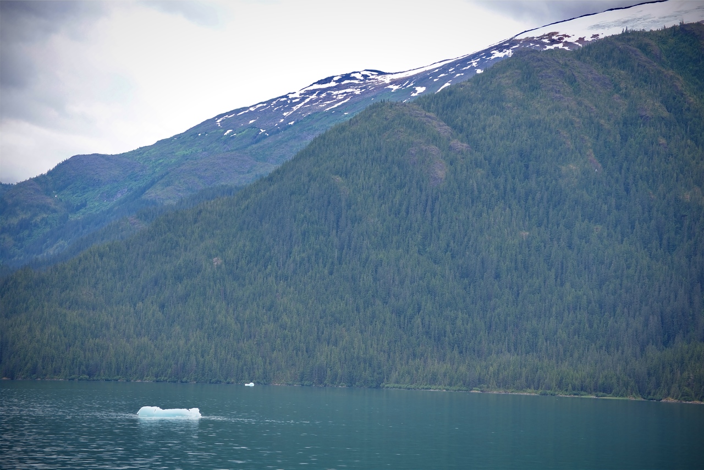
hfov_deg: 16.4
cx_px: 352
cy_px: 235
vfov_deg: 11.0
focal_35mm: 125
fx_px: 2445
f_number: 4.8
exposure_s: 1/250
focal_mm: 125
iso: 140
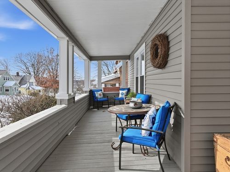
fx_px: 159
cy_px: 86
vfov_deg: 56.8
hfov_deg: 71.6
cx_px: 115
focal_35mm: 24
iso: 200
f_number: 2.8
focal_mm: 12.3
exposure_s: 1/120
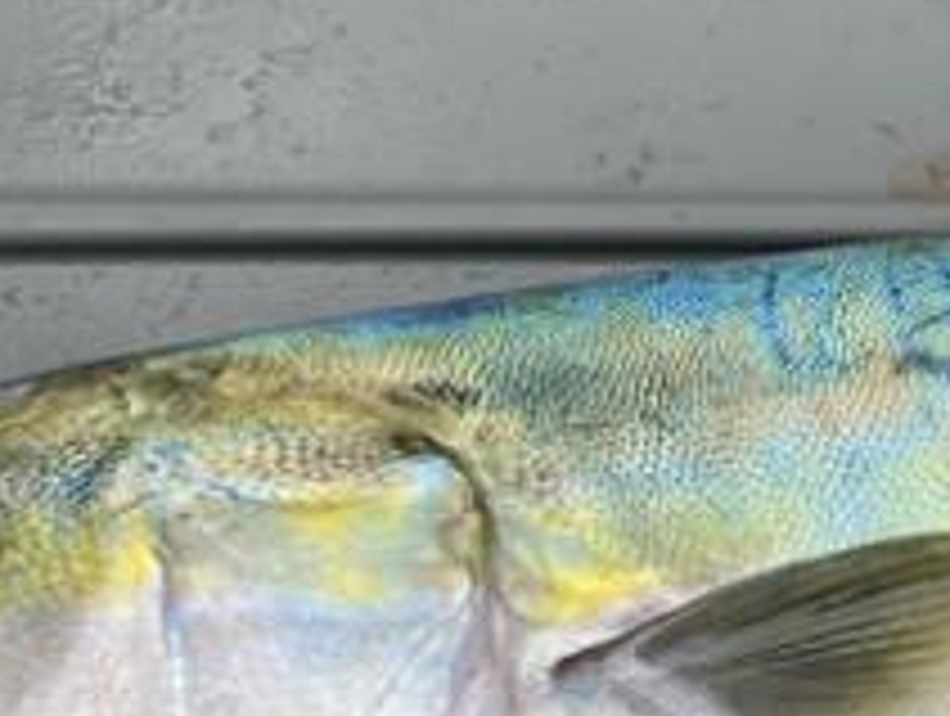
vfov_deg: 12.1
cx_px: 1409
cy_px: 473
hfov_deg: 14.9
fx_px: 3381
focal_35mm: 123
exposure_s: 1/122
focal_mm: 4.25
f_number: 1.8
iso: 40
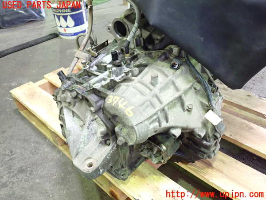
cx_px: 133
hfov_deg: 60.0
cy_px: 100
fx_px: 231
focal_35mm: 30
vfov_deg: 46.8
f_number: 2.3
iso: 640
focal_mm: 5.4
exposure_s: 1/30
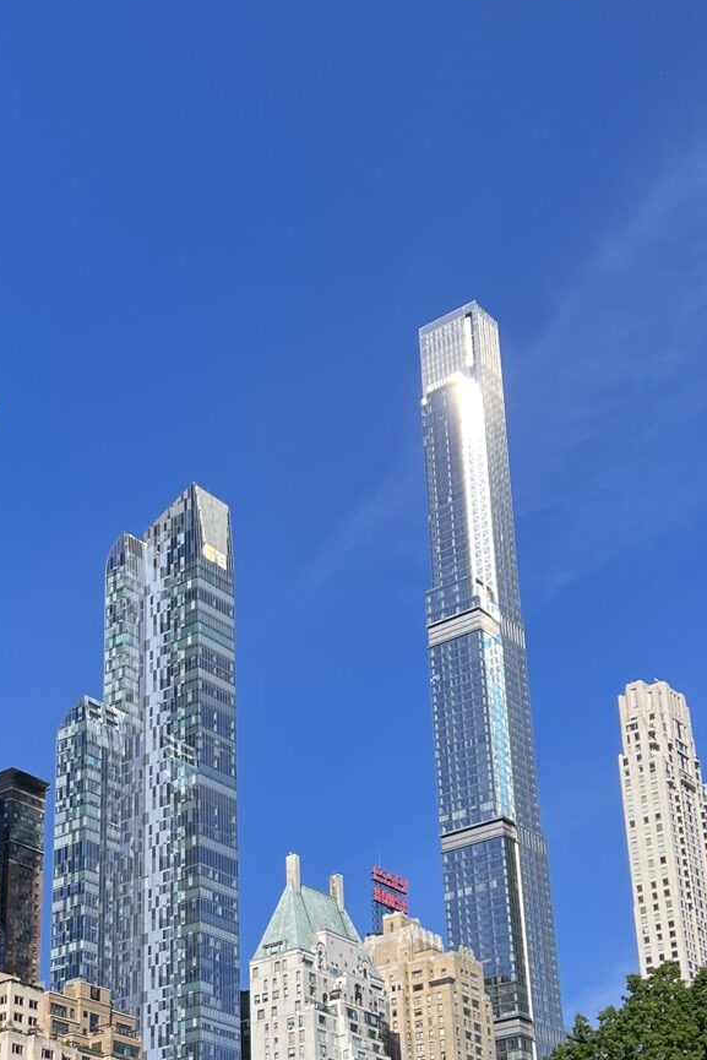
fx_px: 1767
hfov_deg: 22.6
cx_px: 246
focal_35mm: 60
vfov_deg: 32.6
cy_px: 825
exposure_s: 1/3077
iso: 50
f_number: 1.5
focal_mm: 5.7
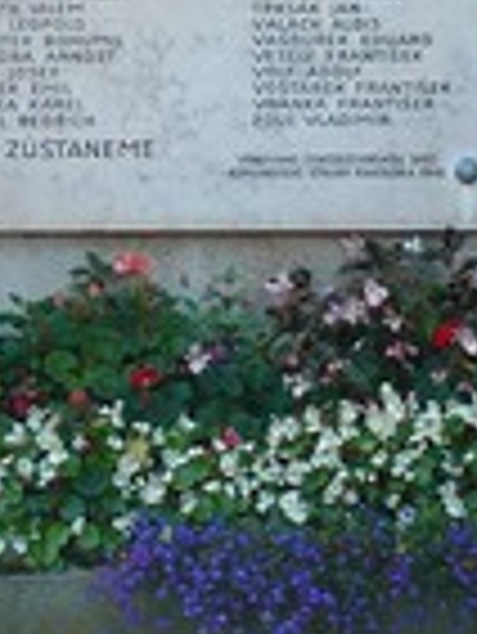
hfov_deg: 5.3
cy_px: 108
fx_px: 5155
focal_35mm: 281
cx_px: 72
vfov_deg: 7.0
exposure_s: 1/60
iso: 100
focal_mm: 11.2
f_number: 3.2
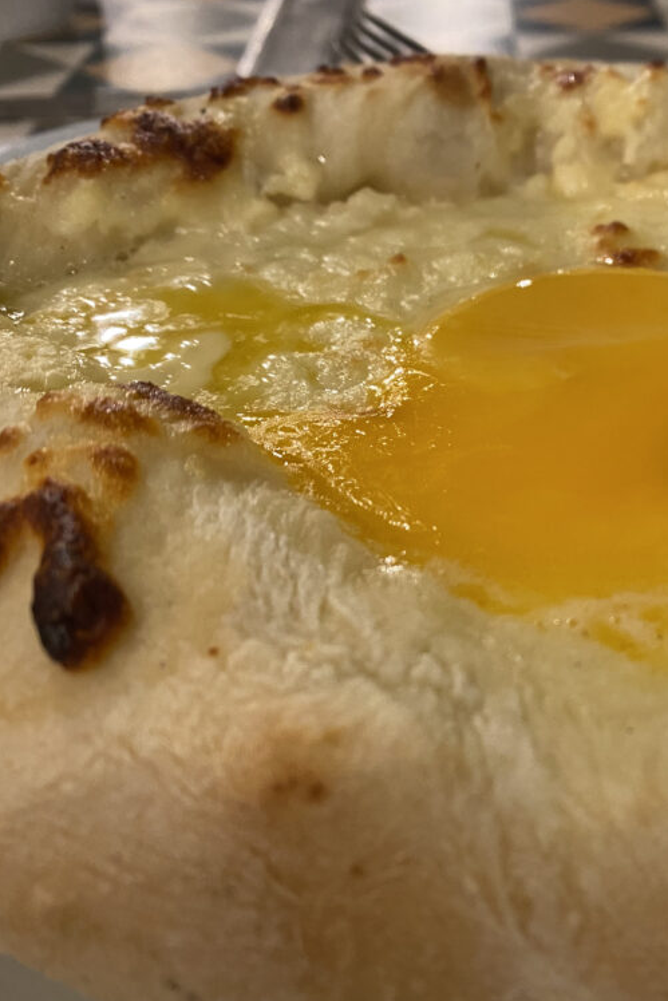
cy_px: 490
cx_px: 598
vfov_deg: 51.9
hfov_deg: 34.0
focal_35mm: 37
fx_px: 1029
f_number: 1.8
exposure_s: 1/50
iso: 250
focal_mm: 4.25
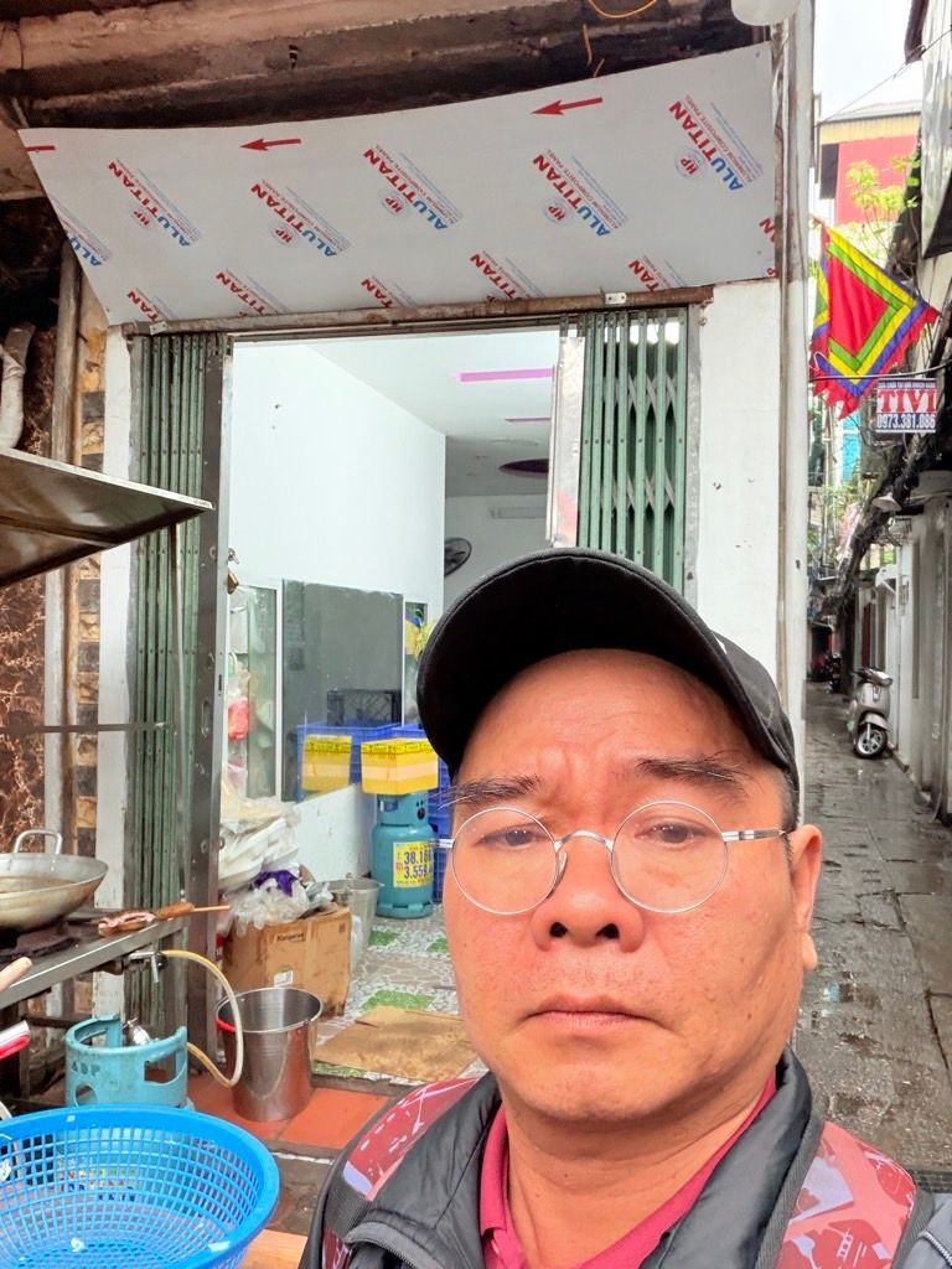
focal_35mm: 30
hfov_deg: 46.8
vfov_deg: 60.0
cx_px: 476
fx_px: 1100
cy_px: 634
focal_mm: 2.71
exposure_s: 1/91
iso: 80
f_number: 1.9
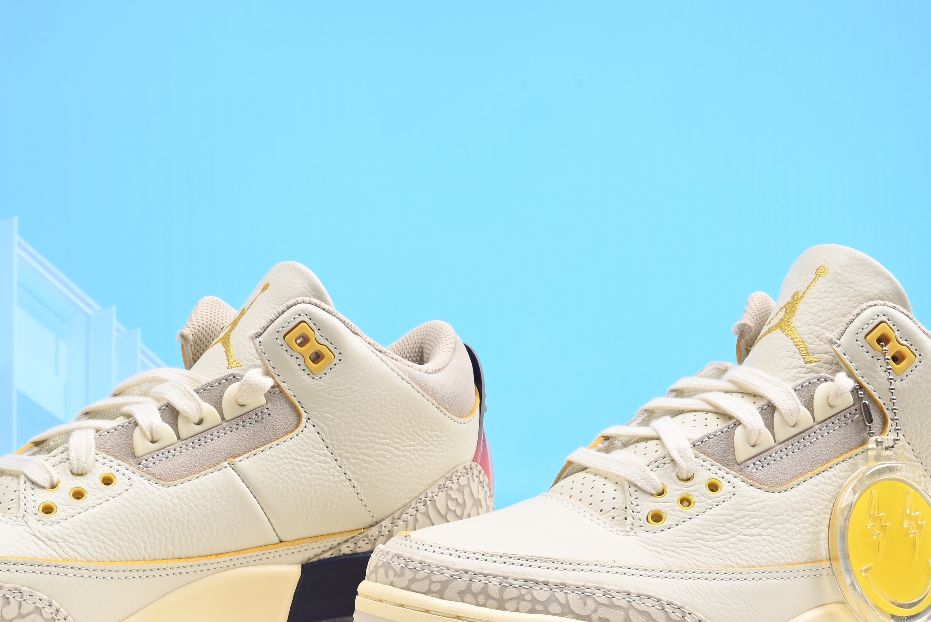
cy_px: 354
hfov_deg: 30.1
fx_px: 1733
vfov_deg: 20.3
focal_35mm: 67
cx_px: 460
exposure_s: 1/2
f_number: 16
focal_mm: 36
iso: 100
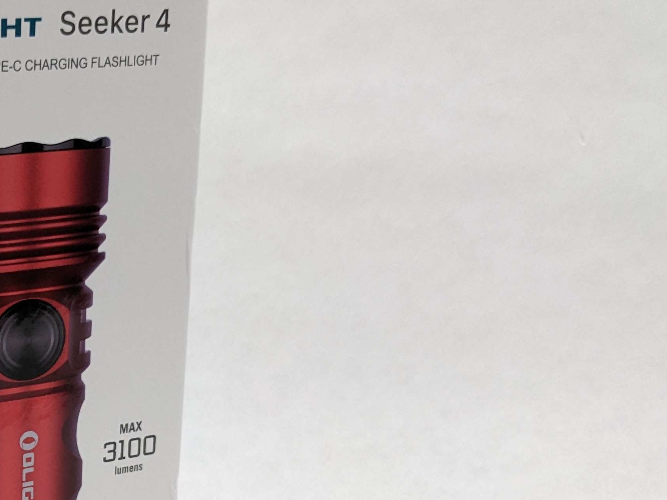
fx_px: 1233
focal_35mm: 64
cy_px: 387
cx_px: -35
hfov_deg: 28.0
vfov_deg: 22.7
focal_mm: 4.38
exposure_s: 1/118
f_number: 1.73
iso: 161
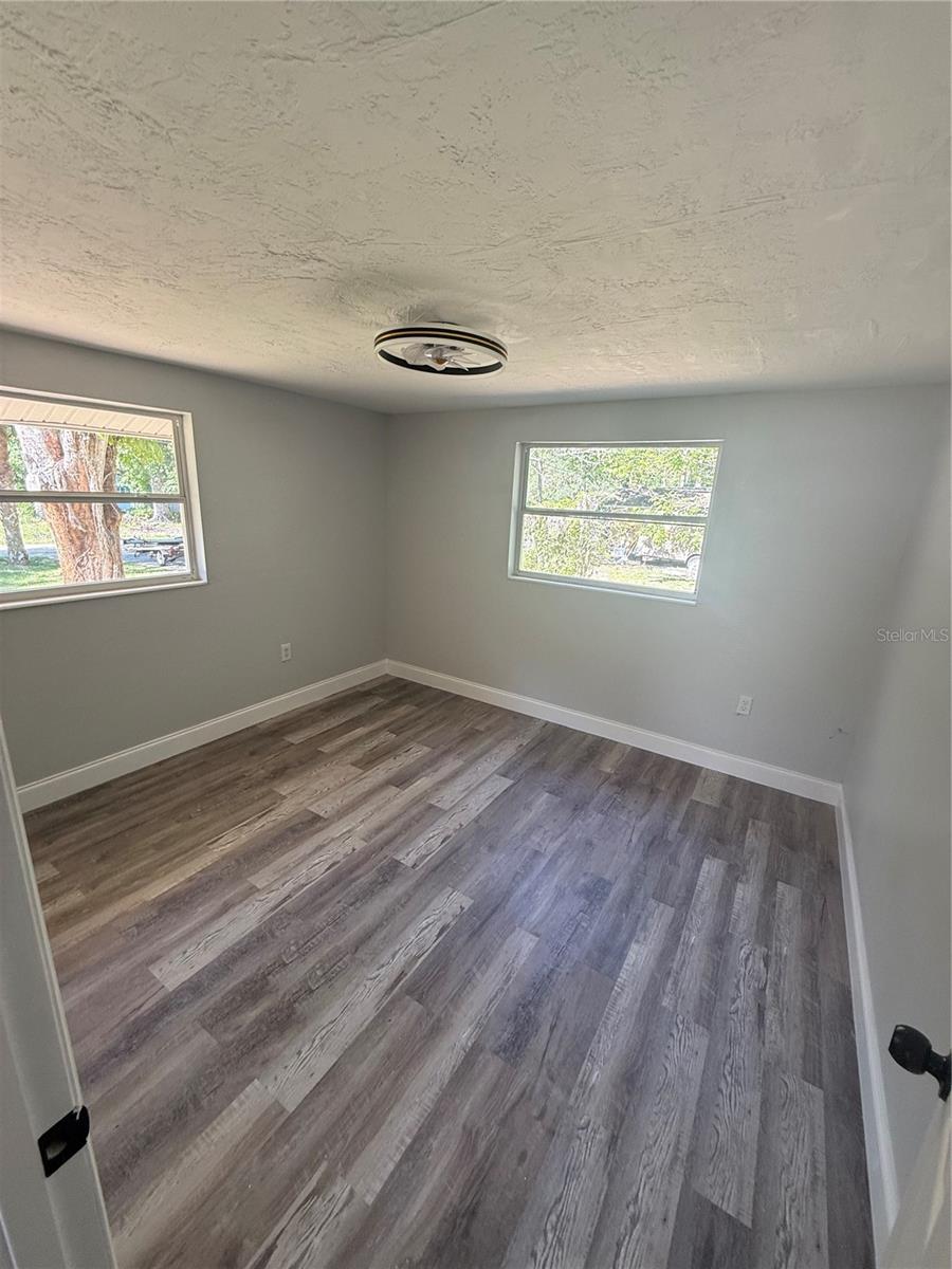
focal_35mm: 14
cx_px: 476
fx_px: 513
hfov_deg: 85.7
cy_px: 634
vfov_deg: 102.1
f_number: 2.2
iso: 100
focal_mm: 2.22
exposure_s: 1/99
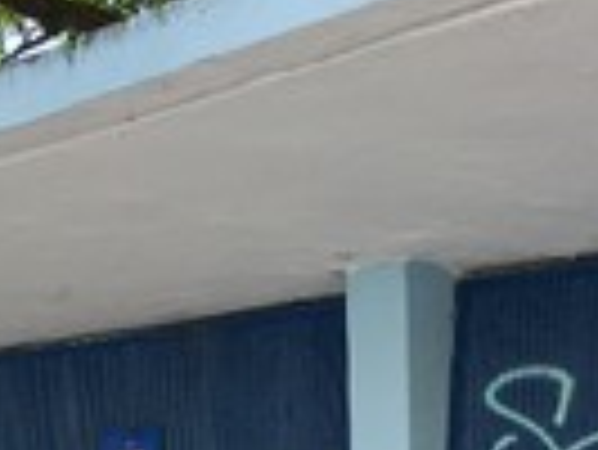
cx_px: -207
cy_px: 767
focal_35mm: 109
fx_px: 1885
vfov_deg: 12.6
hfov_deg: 16.9
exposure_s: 1/409
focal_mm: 4.15
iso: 25
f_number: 2.2
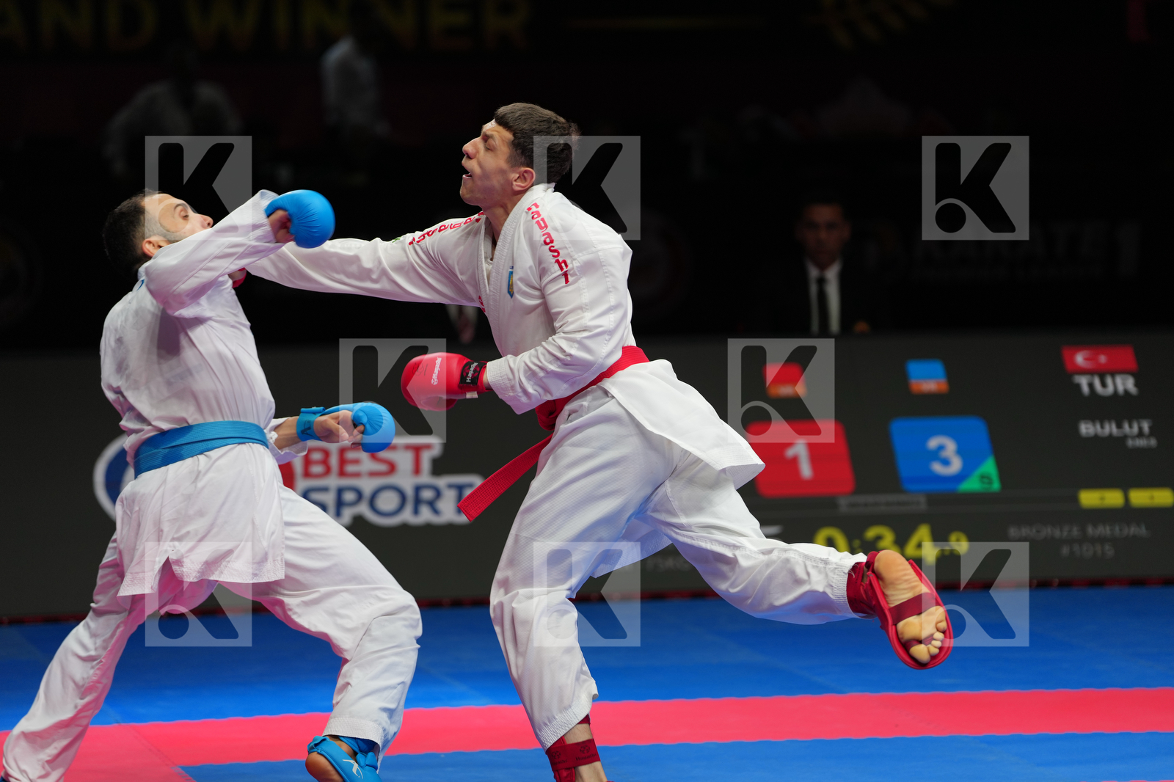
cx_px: 587
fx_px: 5445
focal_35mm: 167
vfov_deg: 8.2
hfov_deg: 12.3
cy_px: 391
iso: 500
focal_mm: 167
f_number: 2.8
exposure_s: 1/1000
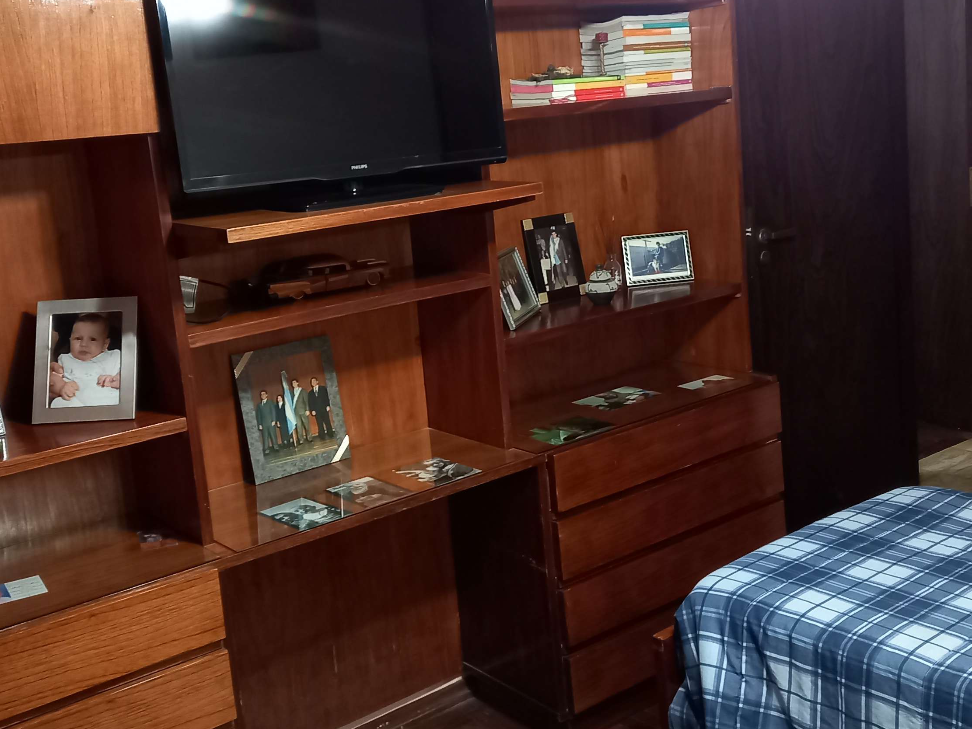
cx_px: 566
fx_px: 1264
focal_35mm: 45
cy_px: 337
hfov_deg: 41.9
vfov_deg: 32.2
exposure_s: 1/25
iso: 400
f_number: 2
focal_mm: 4.6
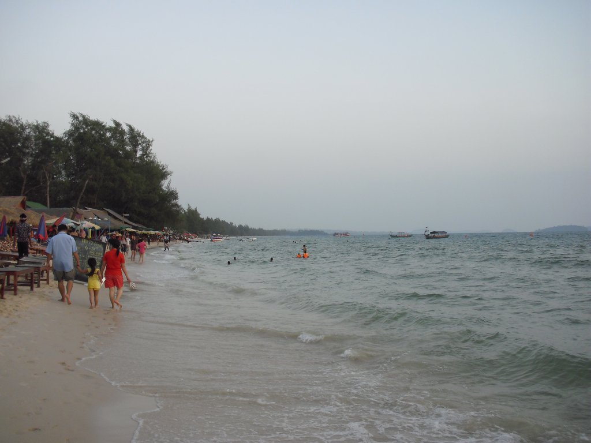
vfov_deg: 37.7
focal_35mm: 38
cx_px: 296
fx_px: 649
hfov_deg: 49.0
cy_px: 222
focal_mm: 6.2
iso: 100
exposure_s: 1/160
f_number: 2.8
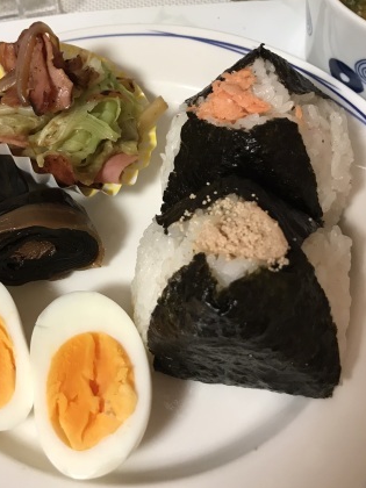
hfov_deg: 35.4
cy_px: 172
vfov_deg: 46.2
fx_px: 564
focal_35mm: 40
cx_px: 109
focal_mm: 3.99
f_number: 1.8
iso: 64
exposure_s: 1/17
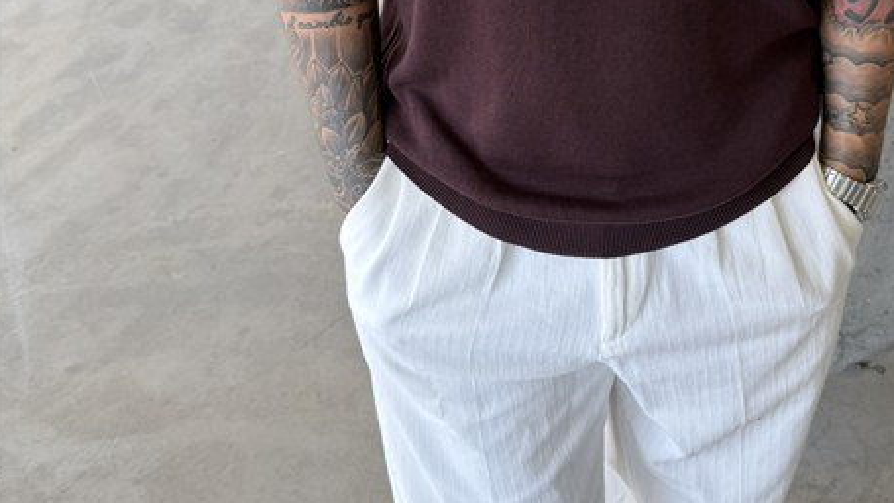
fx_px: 1091
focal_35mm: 46
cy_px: 8
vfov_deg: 24.8
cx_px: 580
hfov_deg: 44.1
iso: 64
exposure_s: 1/149
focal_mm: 6.76
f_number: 1.78
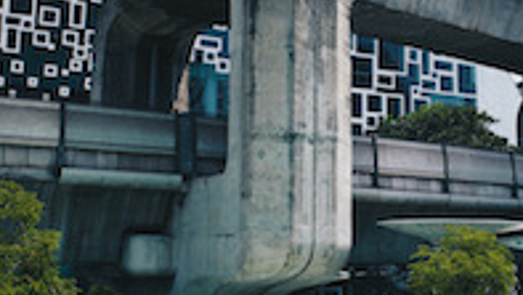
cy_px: 90
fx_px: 930
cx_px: 422
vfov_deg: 17.9
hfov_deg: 30.6
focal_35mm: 67
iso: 200
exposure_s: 1/800
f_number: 5.6
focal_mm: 18.3
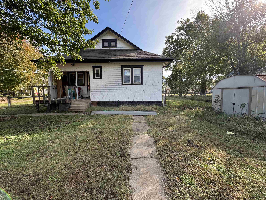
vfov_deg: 85.7
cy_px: 100
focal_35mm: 14
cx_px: 133
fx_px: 108
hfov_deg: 102.1
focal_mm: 2.22
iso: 40
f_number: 2.2
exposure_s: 1/304
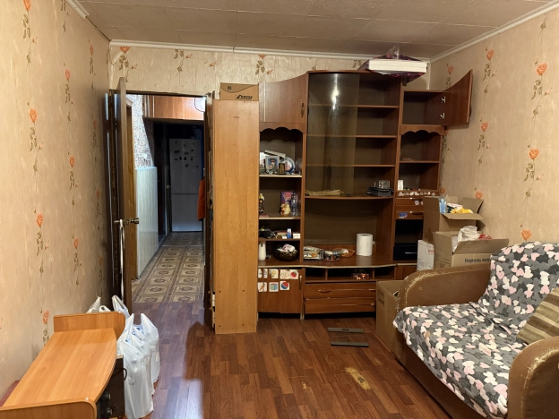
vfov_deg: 56.8
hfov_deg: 71.6
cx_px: 280
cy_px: 210
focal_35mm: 24
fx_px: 388
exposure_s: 1/35
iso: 1000
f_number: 1.78
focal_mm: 6.76
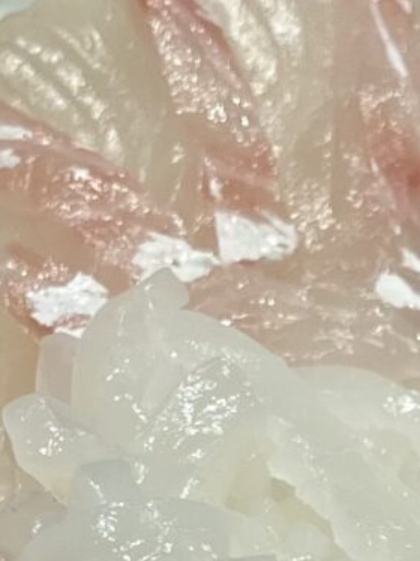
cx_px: 429
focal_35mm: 178
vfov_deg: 10.6
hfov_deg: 8.3
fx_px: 2883
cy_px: 898
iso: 125
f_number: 1.6
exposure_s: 1/100
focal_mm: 5.1
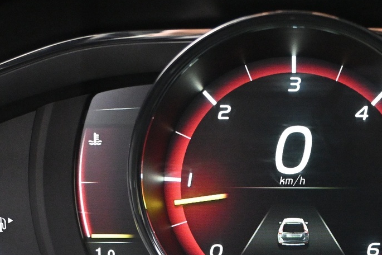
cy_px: 207
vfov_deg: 18.5
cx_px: 291
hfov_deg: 27.4
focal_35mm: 73
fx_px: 772
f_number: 3.8
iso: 4000
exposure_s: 1/30
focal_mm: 20.5
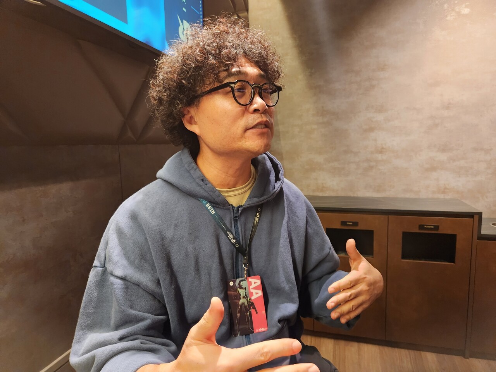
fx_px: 330
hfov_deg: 73.9
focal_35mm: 23
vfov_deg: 58.9
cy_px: 186
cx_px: 248
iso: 1000
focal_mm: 5.4
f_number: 1.8
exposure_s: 1/120
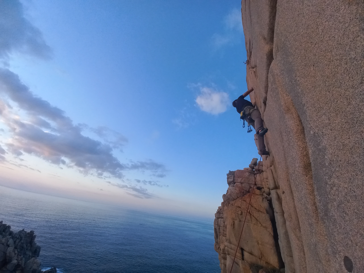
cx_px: 182
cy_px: 136
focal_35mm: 13
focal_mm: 1.42
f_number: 2.2
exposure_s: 1/130
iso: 40
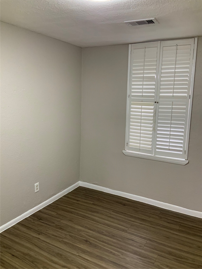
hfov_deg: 48.2
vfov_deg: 61.7
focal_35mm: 29
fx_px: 226
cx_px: 101
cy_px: 134
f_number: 1.8
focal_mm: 3
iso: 125
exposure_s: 1/60
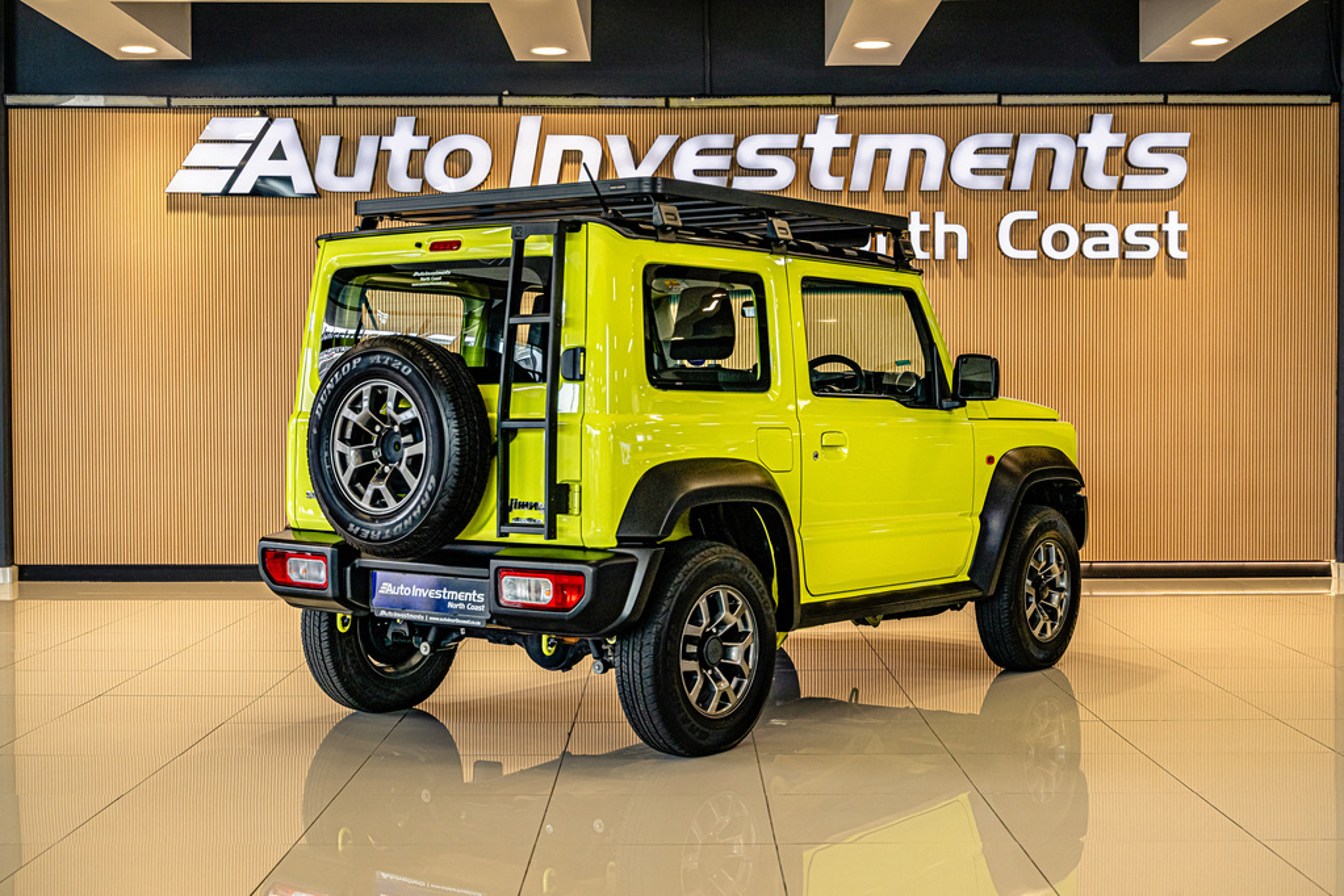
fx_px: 1867
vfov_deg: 27.0
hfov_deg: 39.6
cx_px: 672
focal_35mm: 50
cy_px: 448
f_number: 5
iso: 400
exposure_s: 1/125
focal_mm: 50
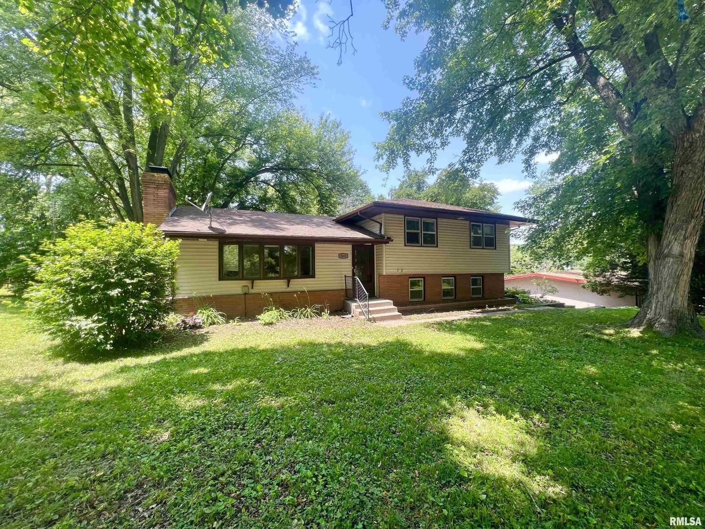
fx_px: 265
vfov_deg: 89.9
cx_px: 352
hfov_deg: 106.2
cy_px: 264
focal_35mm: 13
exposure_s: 1/302
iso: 32
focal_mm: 1.57
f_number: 1.8
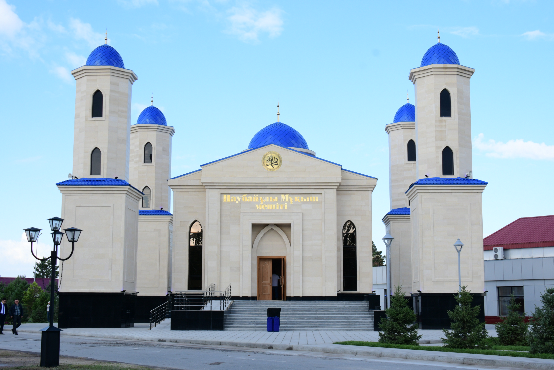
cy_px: 185
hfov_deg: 37.9
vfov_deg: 25.8
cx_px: 277
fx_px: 808
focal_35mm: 52
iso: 320
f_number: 9
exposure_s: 1/320
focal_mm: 35
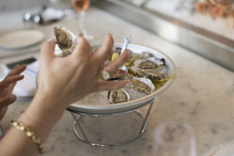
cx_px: 117
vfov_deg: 27.0
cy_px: 78
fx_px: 325
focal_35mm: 50
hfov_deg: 39.6
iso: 800
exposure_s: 1/100
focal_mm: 50
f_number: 2.8
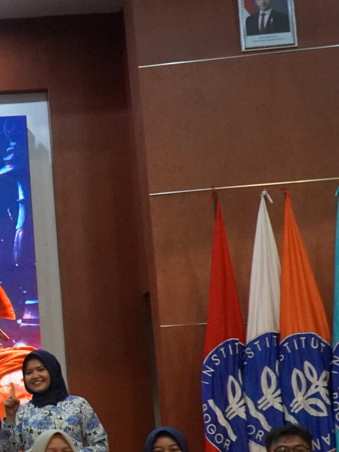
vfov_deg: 22.9
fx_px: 1097
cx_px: -302
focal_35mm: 84
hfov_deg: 14.9
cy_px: 365
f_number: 4
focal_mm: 18
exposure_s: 1/160
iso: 5000
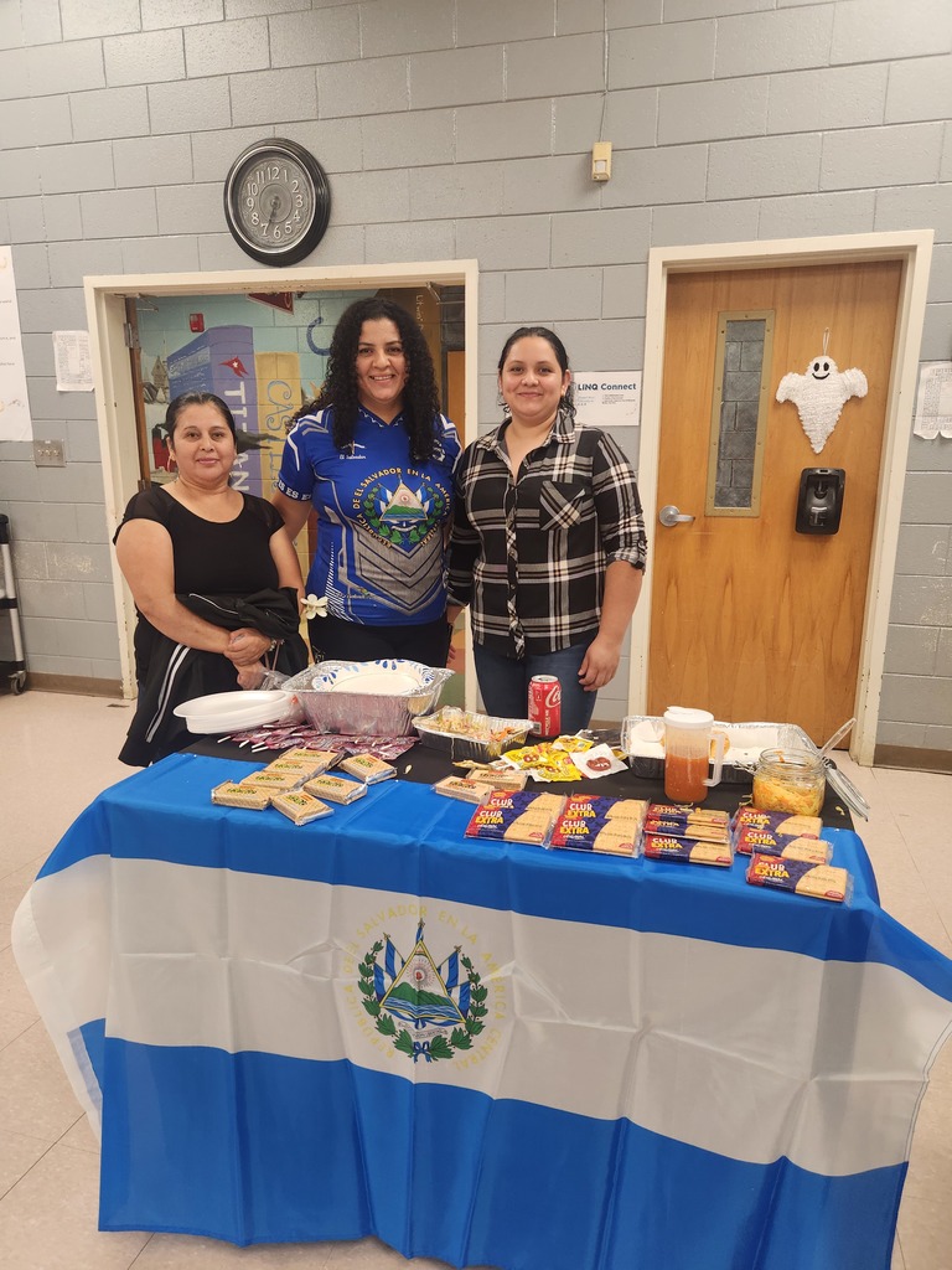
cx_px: 476
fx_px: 843
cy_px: 635
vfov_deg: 73.9
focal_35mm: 23
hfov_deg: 58.9
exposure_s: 1/180
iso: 200
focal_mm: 5.4
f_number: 1.8
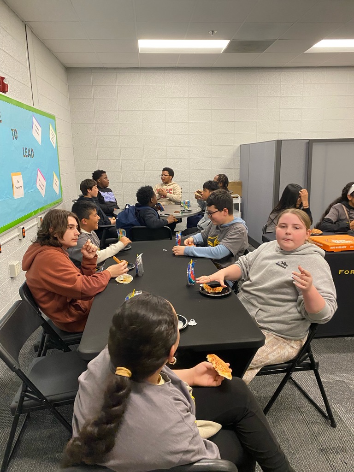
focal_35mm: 26
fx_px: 355
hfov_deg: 53.1
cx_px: 177
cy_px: 236
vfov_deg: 67.3
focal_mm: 4.25
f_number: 1.8
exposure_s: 1/60
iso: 320
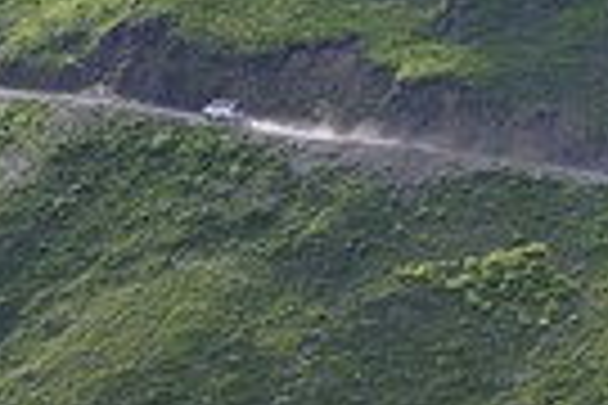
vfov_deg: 6.3
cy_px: 360
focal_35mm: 218
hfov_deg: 9.3
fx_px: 3681
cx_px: 712
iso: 800
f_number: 8
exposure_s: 1/1000
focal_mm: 70
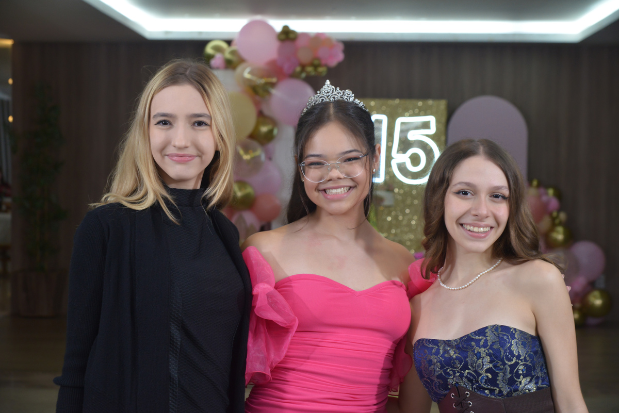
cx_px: 310
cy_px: 206
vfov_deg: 17.5
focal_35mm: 78
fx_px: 1342
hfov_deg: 26.0
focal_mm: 78
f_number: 6.3
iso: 1600
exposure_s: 1/80
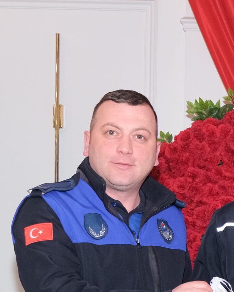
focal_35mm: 109
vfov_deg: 17.2
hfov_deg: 13.5
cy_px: 290
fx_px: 944
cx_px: 323
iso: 2000
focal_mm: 25.4
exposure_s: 1/200
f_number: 4
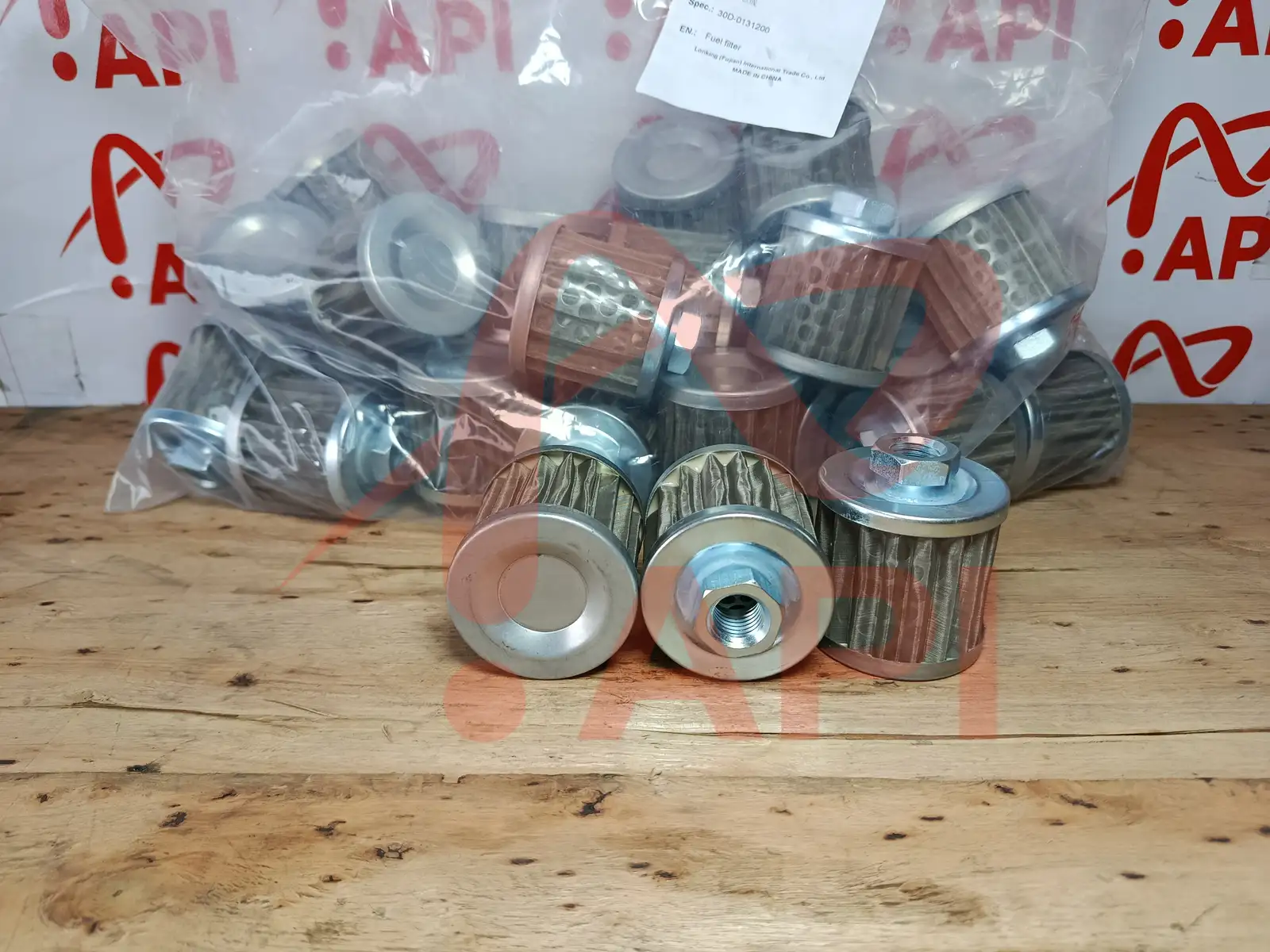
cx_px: 635
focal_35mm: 24
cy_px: 476
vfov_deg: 56.8
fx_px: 881
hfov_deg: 71.6
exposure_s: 1/100
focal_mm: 5.24
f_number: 1.7
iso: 68
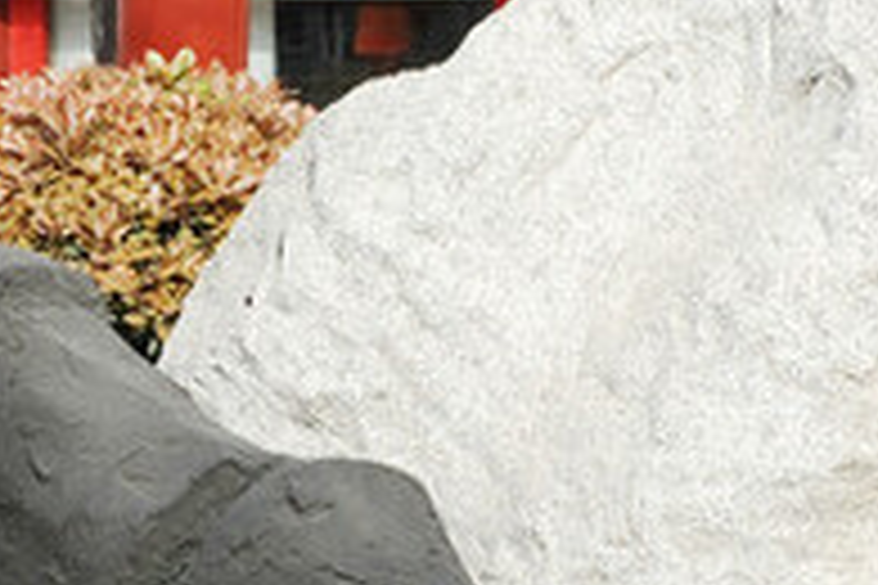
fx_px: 6755
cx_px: 122
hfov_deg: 7.4
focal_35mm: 277
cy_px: 749
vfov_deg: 4.9
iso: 200
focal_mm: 45
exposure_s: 1/320
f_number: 8
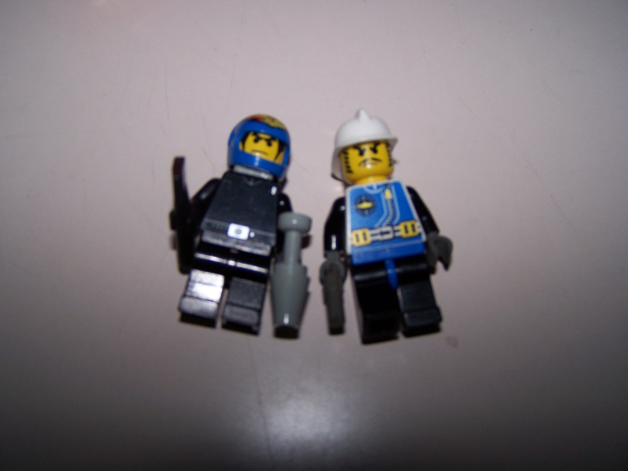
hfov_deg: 49.0
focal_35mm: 38
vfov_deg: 37.7
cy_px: 236
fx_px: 689
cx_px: 314
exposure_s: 1/60
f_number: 2.8
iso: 80
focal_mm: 6.3
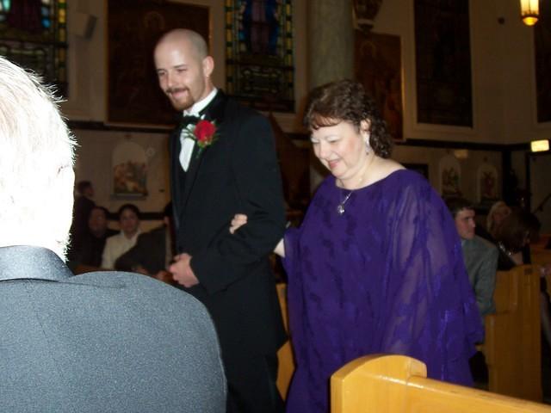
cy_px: 206
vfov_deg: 31.5
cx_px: 276
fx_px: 732
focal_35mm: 46
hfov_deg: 41.2
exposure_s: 1/60
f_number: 3
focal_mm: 7
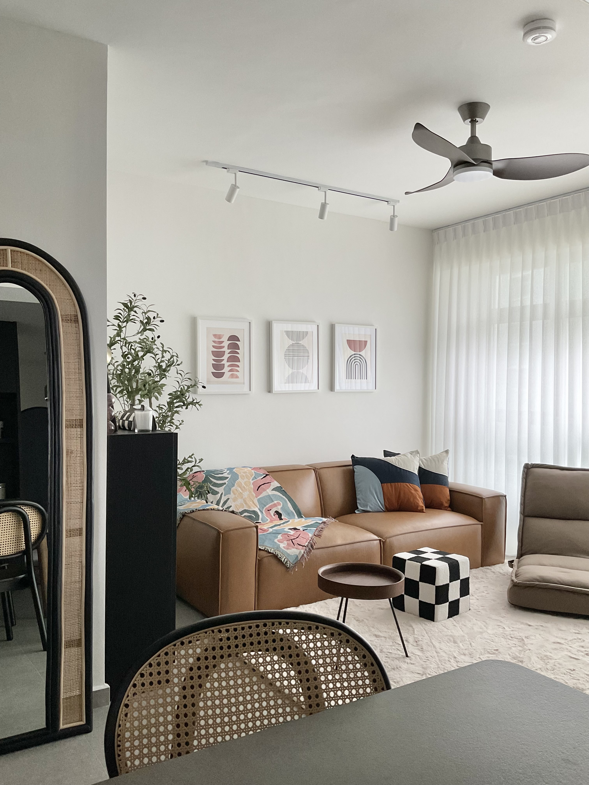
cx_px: 294
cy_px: 392
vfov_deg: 61.7
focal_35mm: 29
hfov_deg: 48.2
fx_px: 658
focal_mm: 3
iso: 64
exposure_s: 1/60
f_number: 1.8
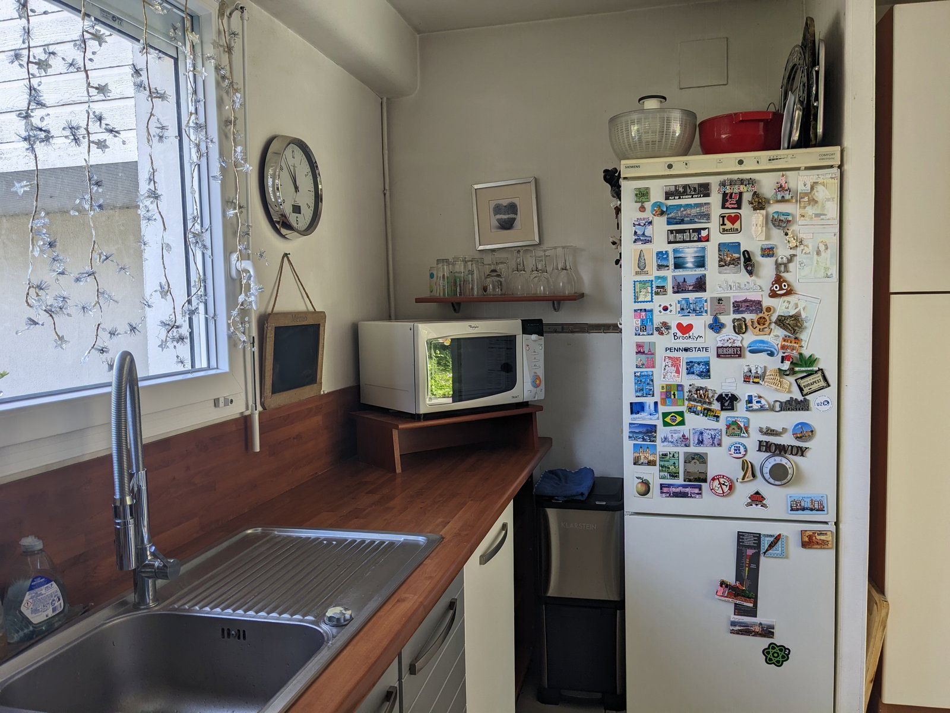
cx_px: 475
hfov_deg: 65.3
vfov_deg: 51.4
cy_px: 356
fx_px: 741
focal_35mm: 27
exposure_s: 1/143
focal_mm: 4.38
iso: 42
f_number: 1.73
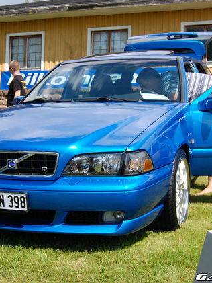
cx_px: 96
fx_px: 465
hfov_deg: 25.7
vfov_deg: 33.8
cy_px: 140
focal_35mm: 57
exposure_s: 1/2500
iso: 800
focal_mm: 26
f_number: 5.6
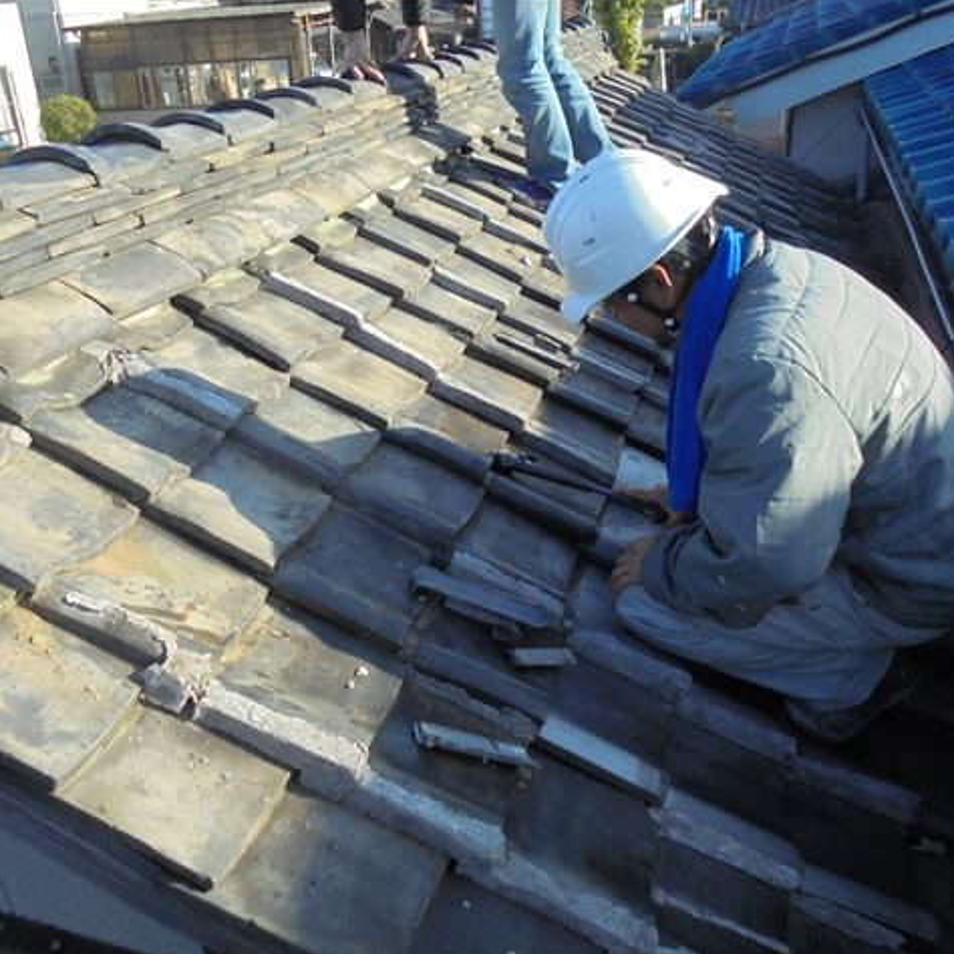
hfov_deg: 52.5
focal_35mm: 31
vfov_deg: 52.5
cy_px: 479
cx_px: 451
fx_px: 967
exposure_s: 1/320
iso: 100
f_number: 3.5
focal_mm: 4.6
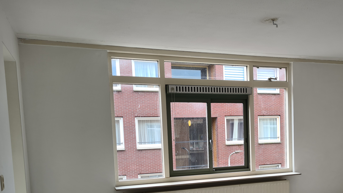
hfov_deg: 50.7
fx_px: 355
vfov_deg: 29.7
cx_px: 229
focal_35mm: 39
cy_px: 156
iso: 50
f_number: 1.8
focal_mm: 5.4
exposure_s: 1/243
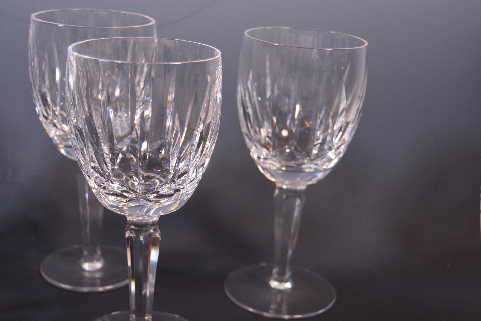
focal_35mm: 51
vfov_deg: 26.5
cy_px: 160
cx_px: 240
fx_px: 681
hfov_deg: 38.9
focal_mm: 34
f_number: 5
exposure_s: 1/100
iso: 400
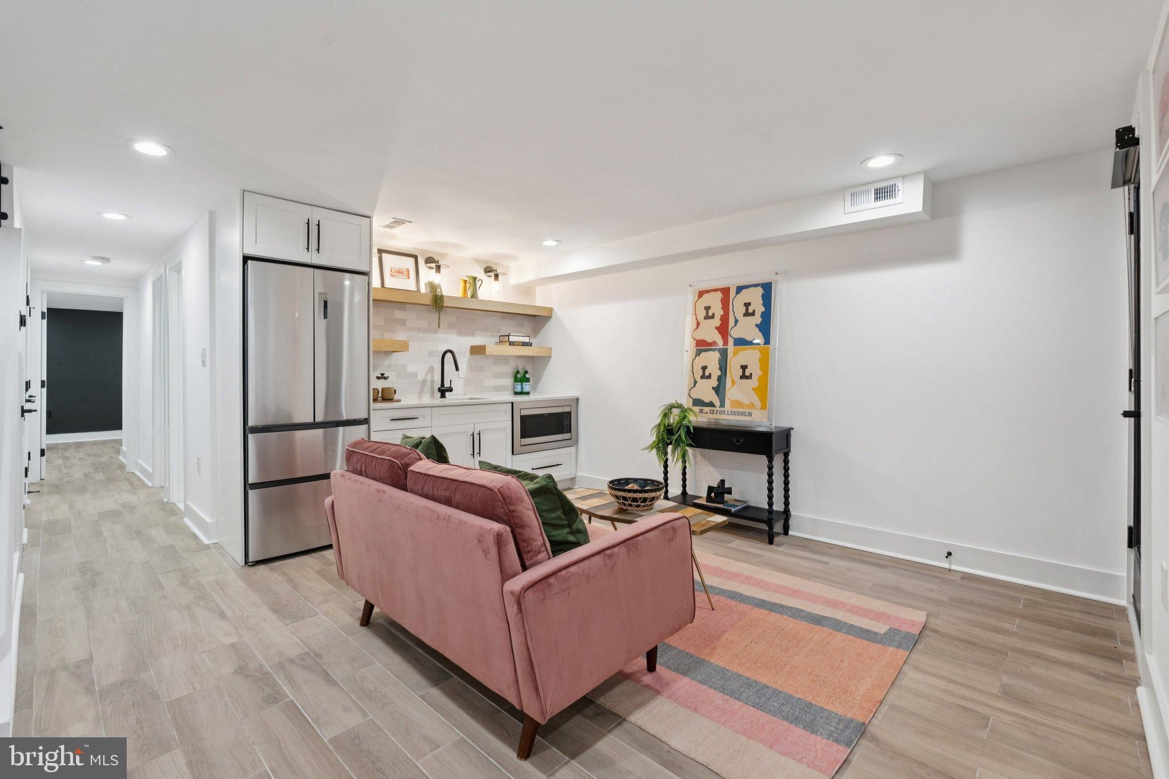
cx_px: 584
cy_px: 390
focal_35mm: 16
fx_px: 519
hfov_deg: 96.7
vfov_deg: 73.7
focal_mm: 16
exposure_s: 1/20
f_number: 7.1
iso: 400
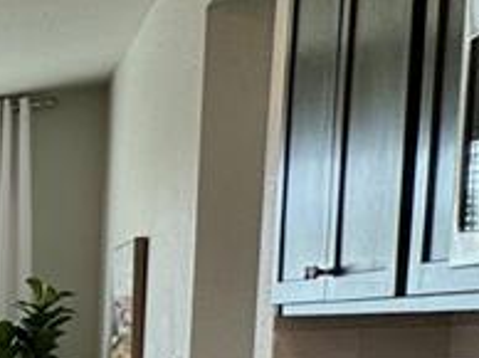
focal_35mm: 74
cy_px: 446
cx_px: -731
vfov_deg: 18.6
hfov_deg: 14.2
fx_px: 1023
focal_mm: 2.22
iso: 40
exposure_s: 1/146
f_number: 2.2
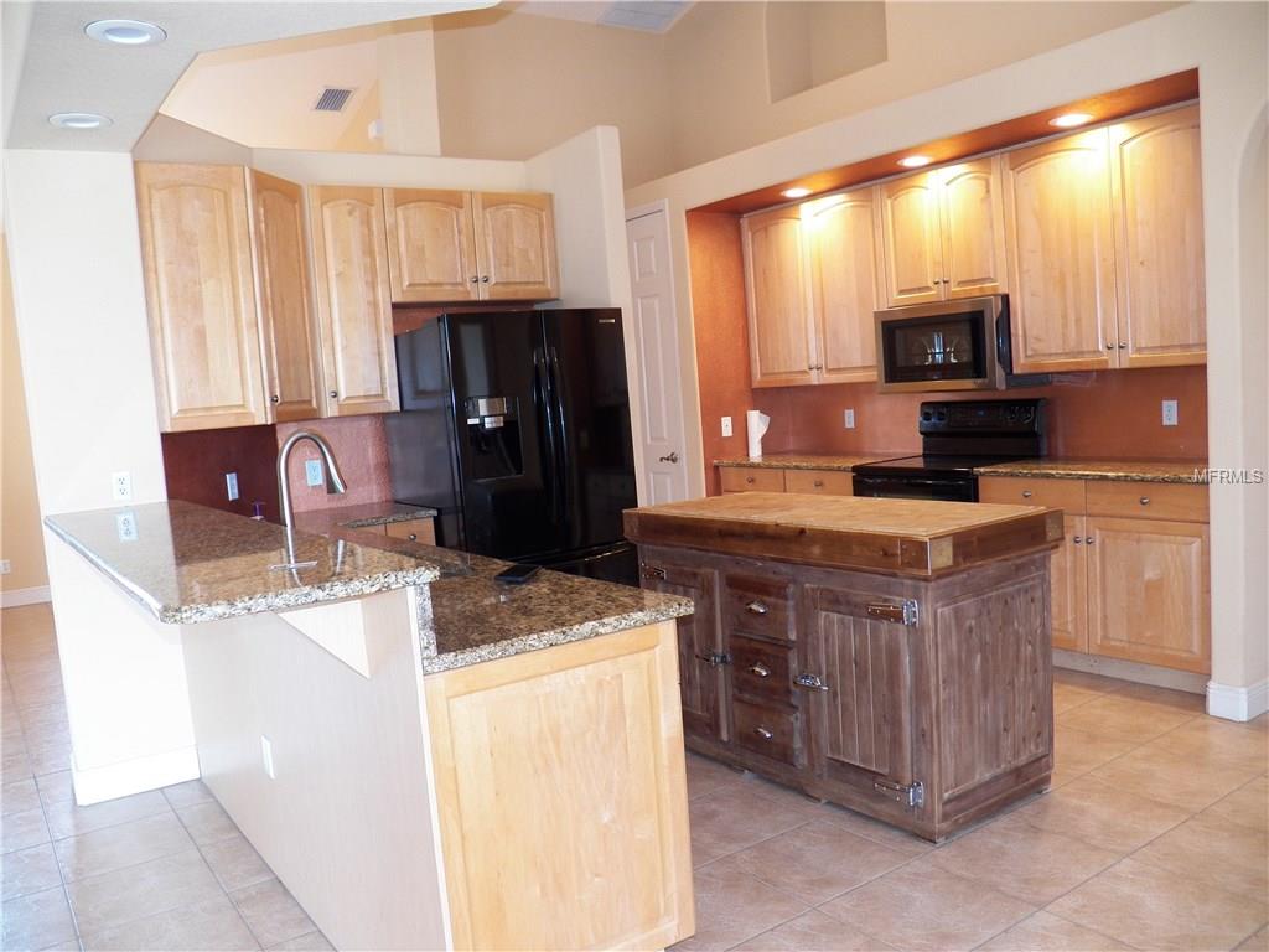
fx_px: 1026
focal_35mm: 28
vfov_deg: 49.7
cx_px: 634
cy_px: 476
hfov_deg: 63.4
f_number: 2.8
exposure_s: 1/30
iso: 160
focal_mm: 4.9
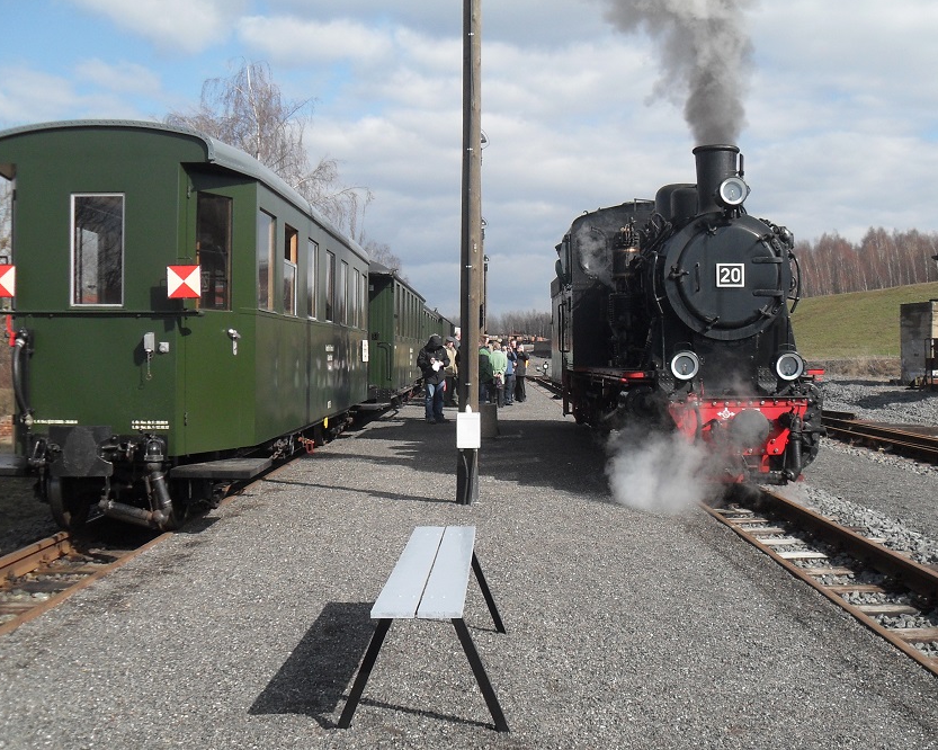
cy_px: 390
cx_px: 526
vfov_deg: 35.7
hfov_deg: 43.8
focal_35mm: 42
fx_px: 1166
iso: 100
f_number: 8.9
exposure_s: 1/125
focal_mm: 6.2
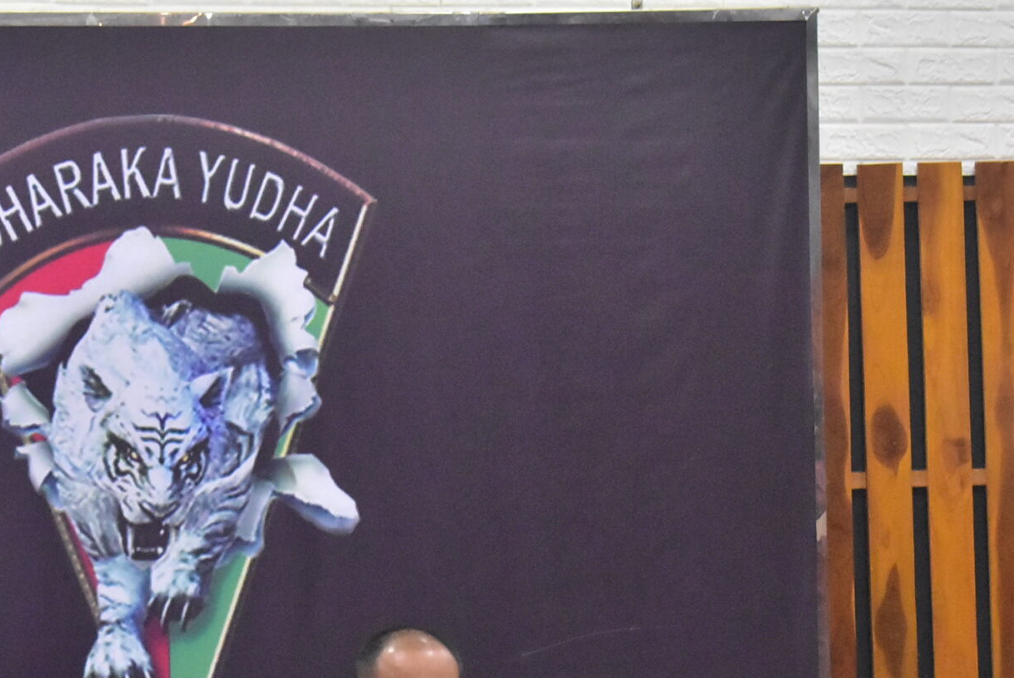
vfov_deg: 8.3
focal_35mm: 165
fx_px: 4651
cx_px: 359
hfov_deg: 12.4
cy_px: 659
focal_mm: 52
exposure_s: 1/60
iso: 3200
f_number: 5.6
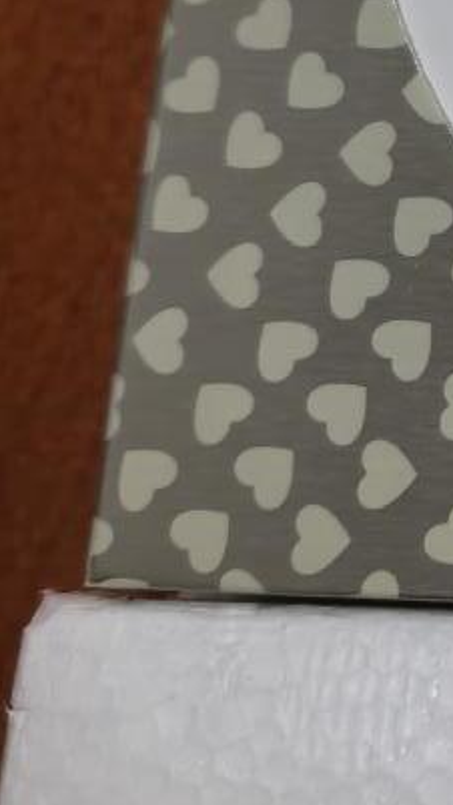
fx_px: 1944
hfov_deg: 11.4
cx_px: 1018
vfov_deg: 22.6
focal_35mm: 91
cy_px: 16
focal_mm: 5.75
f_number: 2
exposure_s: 1/50
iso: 200
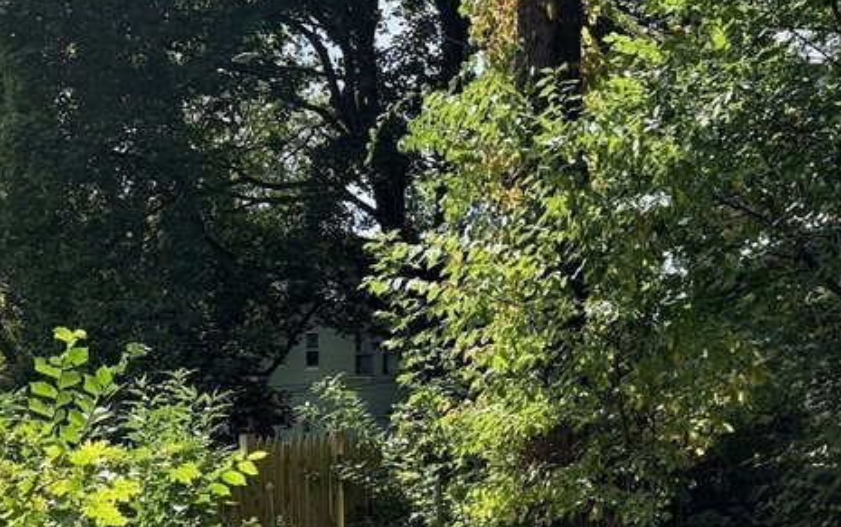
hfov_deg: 34.9
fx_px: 1284
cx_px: 695
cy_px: 500
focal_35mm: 56
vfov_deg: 22.5
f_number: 1.78
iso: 80
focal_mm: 6.76
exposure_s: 1/1456
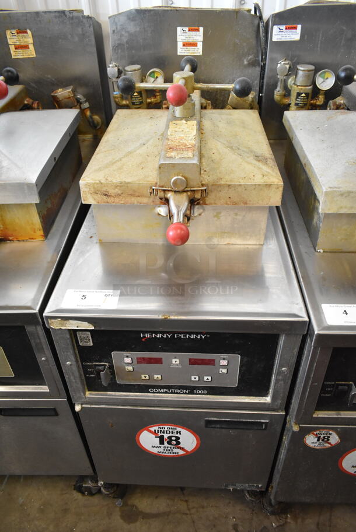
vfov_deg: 67.3
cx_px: 178
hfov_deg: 48.0
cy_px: 266
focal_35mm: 27
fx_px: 400
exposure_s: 1/125
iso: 2200
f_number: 3.5
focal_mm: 18
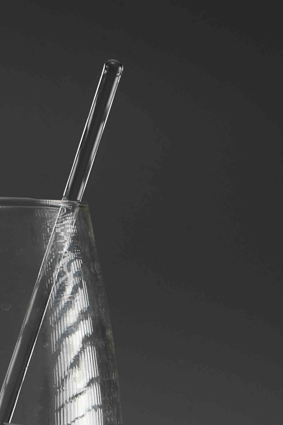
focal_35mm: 180
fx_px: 2123
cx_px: -11
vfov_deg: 11.3
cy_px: 420
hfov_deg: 7.6
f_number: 20
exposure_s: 1/80
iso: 100
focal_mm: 55
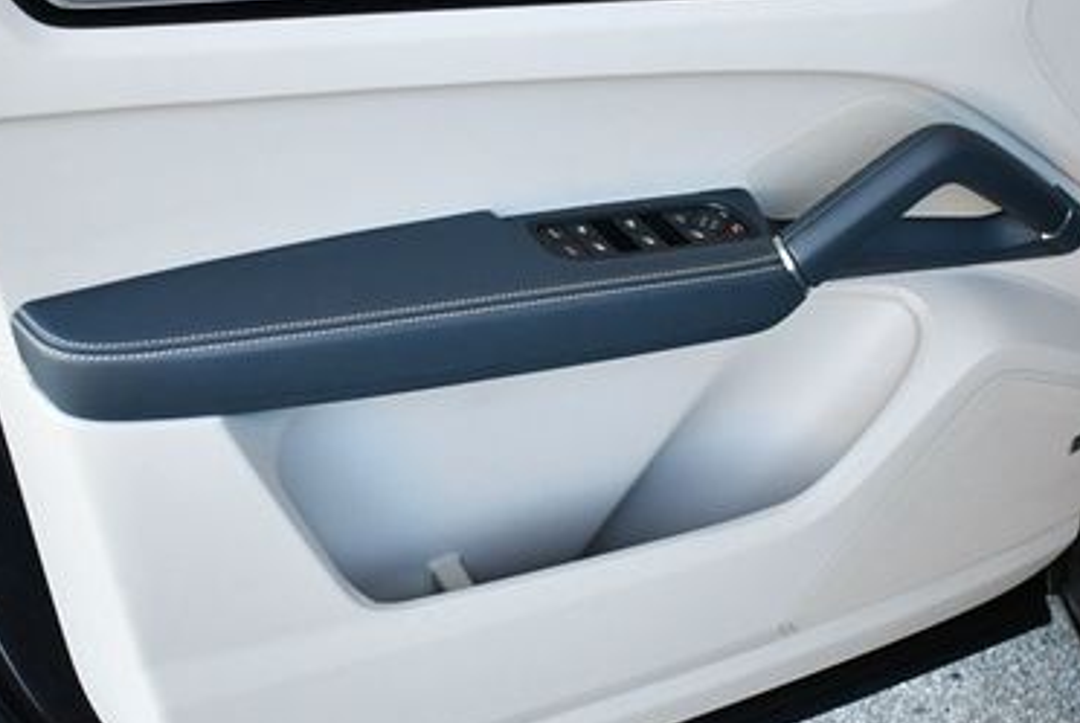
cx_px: 537
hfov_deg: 32.3
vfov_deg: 21.9
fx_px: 1862
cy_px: 287
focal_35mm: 62
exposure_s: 1/250
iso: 640
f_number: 3.5
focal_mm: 18
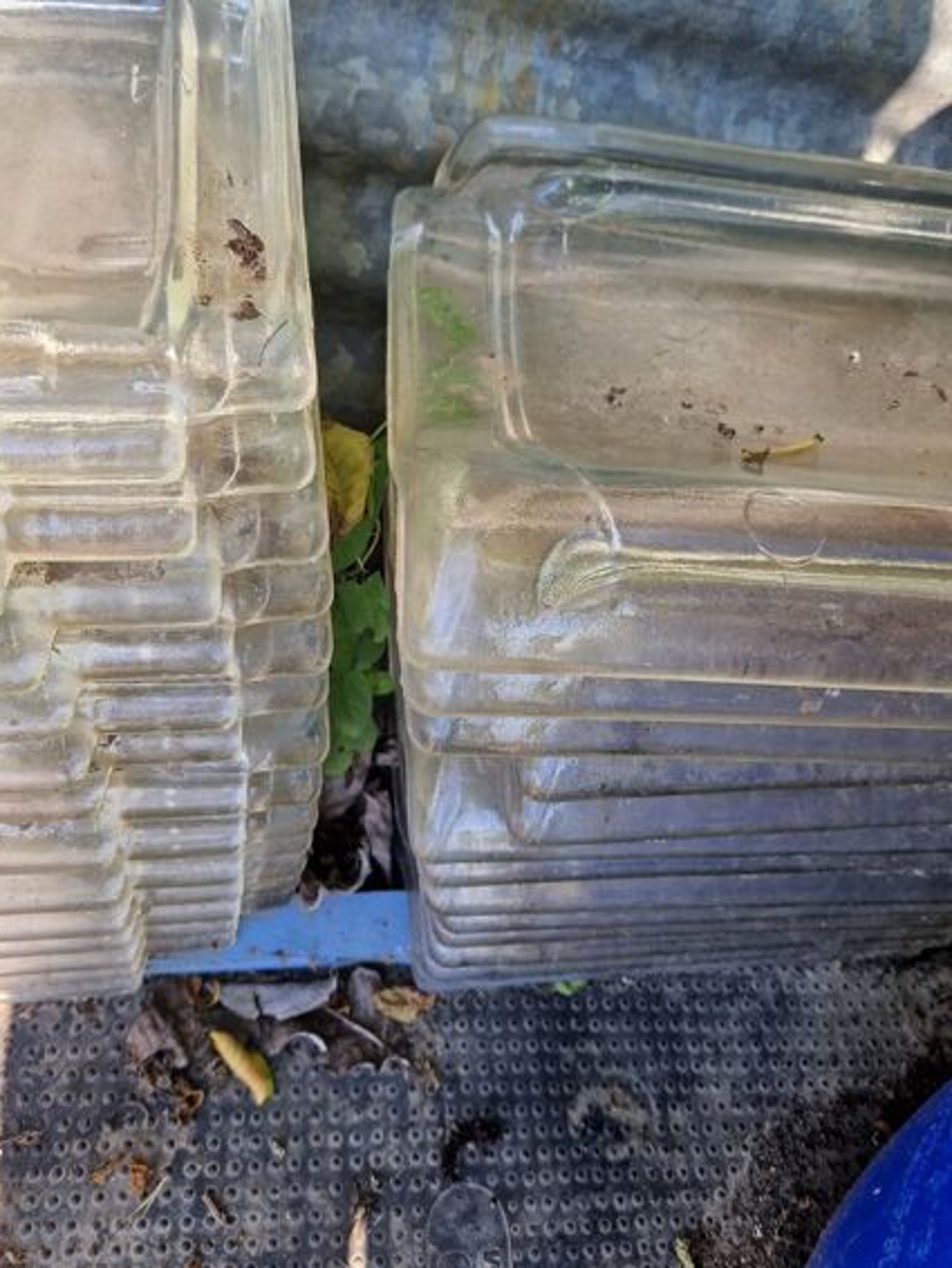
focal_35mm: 26
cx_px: 452
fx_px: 953
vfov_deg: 67.1
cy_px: 574
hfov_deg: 53.1
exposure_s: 1/228
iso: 50
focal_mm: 5.4
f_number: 1.8
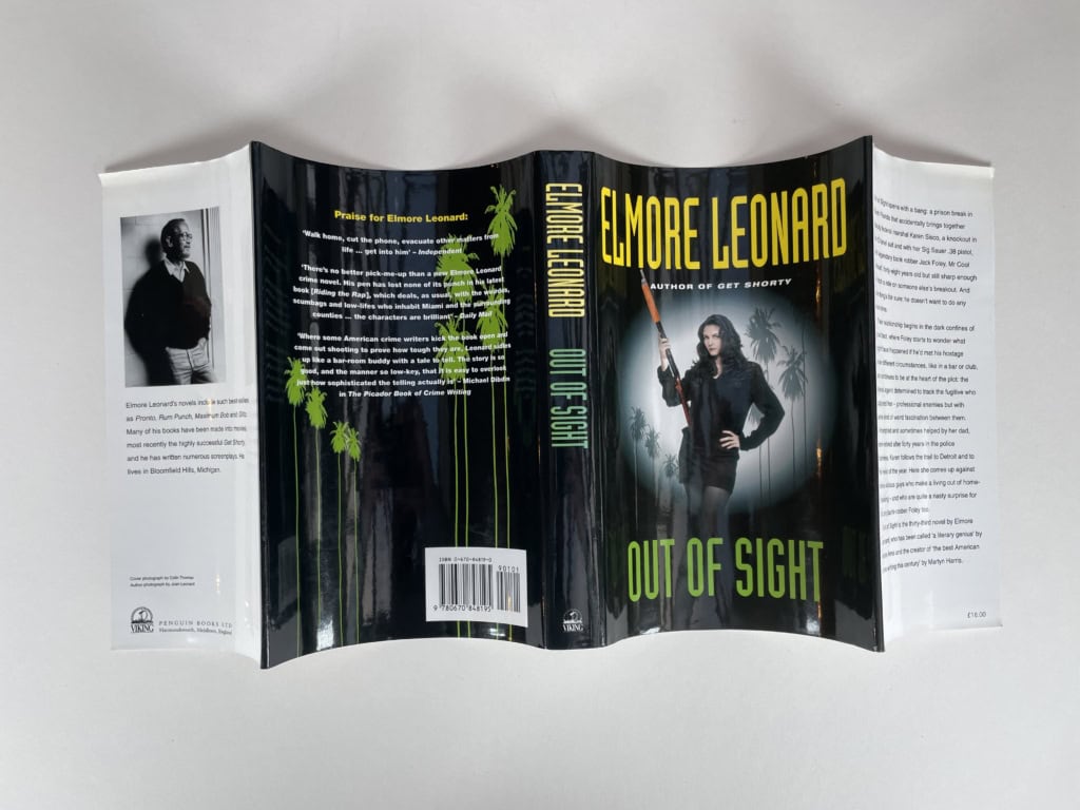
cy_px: 405
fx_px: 811
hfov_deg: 67.3
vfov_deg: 53.1
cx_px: 540
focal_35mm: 26
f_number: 1.6
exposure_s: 1/100
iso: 40
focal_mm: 4.2
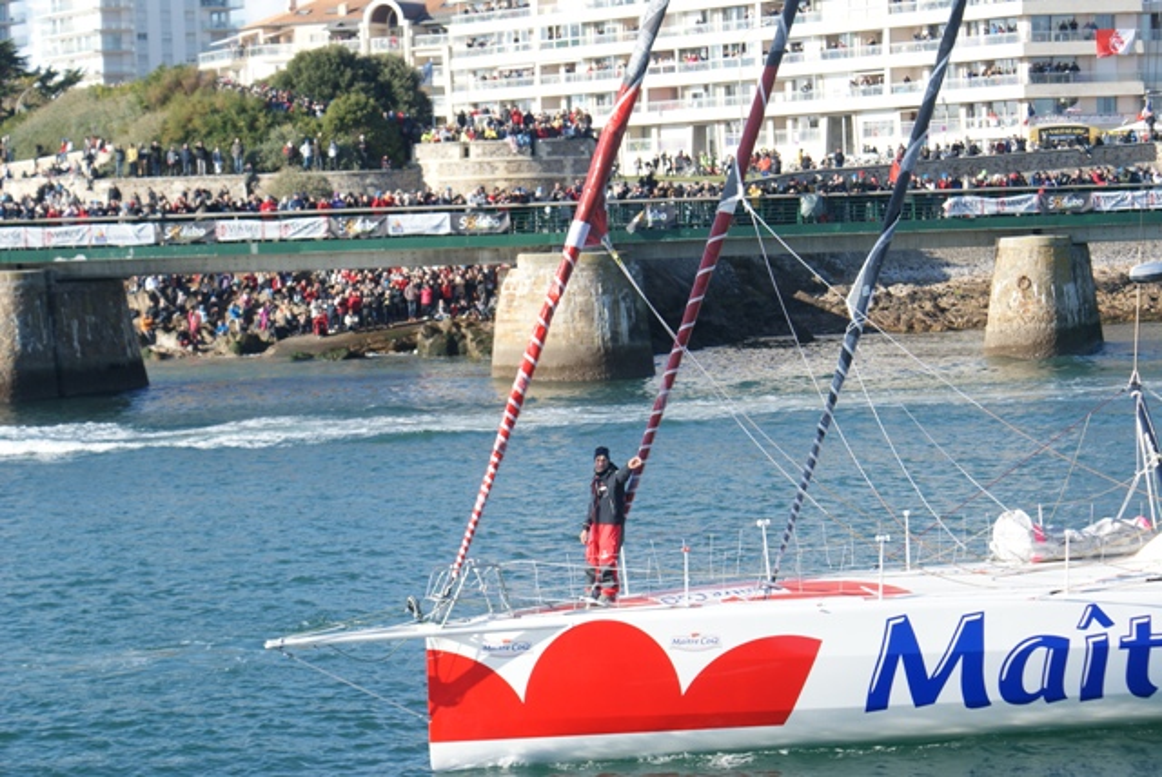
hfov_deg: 19.4
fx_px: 3392
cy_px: 388
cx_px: 581
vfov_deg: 13.1
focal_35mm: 105
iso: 100
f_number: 8
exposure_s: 1/160
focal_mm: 70
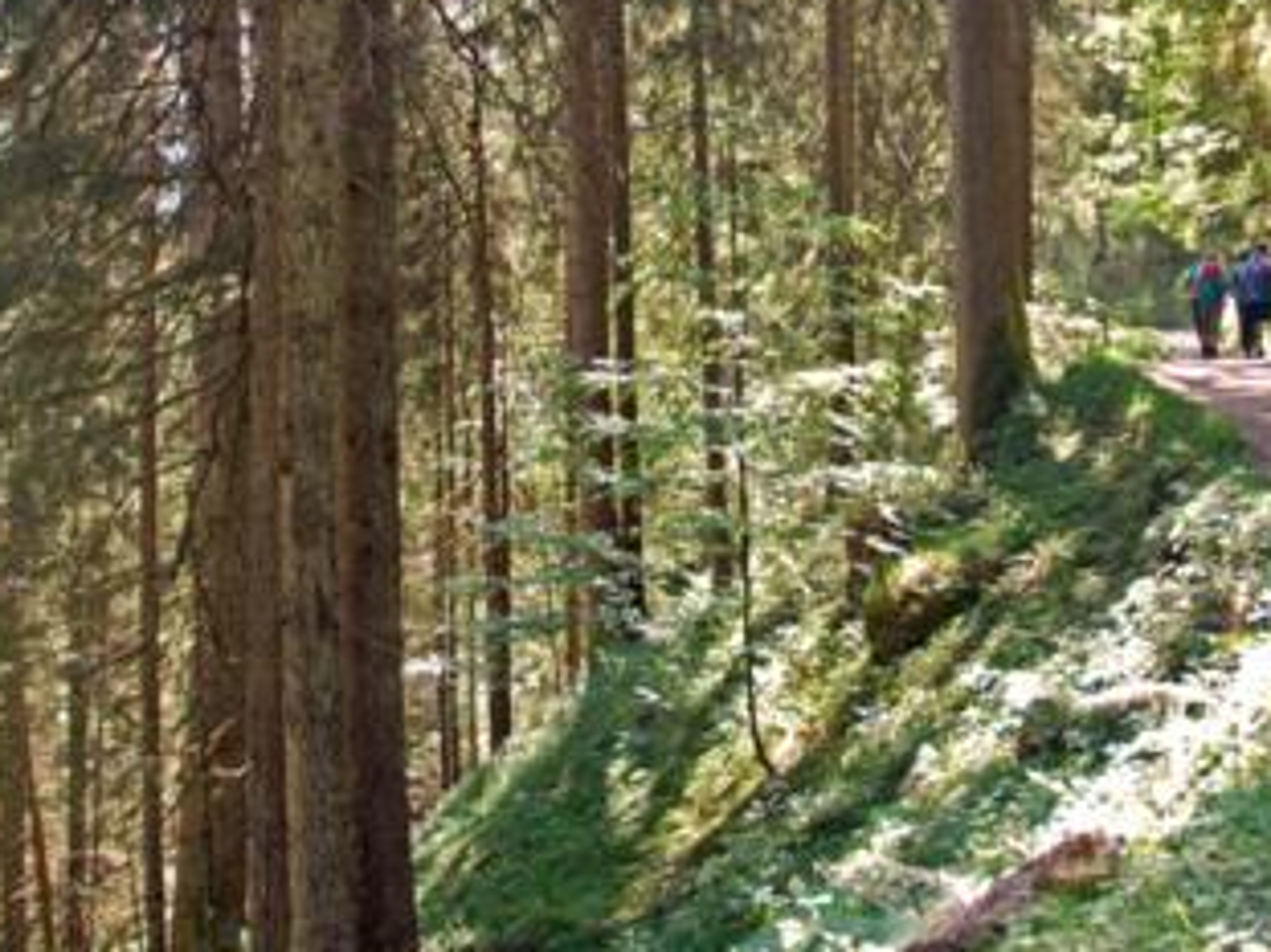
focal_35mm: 55
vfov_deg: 25.8
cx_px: 899
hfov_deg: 34.4
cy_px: 118
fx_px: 2019
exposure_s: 1/100
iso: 400
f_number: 3.5
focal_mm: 18
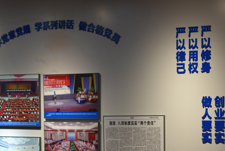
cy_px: 162
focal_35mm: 99
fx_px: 619
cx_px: 203
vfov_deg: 13.6
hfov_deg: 20.2
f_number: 5
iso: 400
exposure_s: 1/100
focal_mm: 40
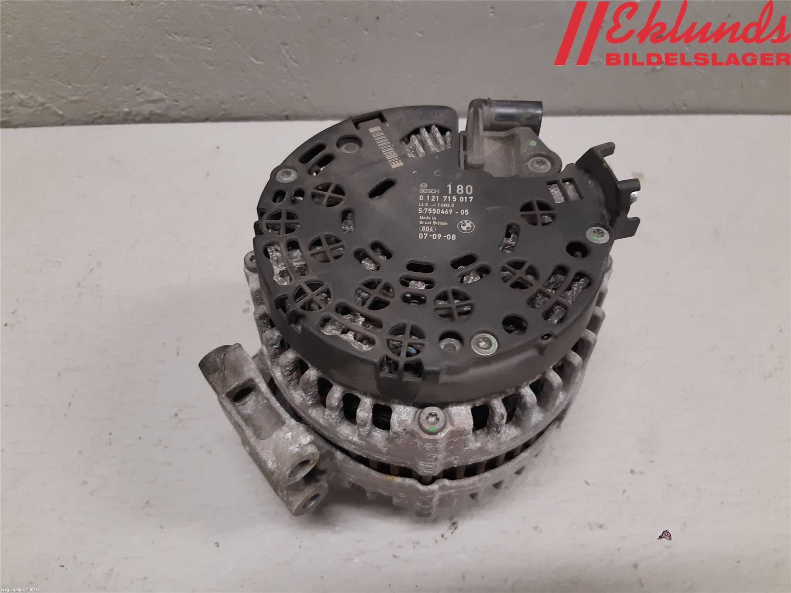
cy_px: 296
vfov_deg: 53.1
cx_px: 396
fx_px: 594
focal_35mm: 26
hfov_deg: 67.3
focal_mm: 3.93
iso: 160
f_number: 1.7
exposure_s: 1/50
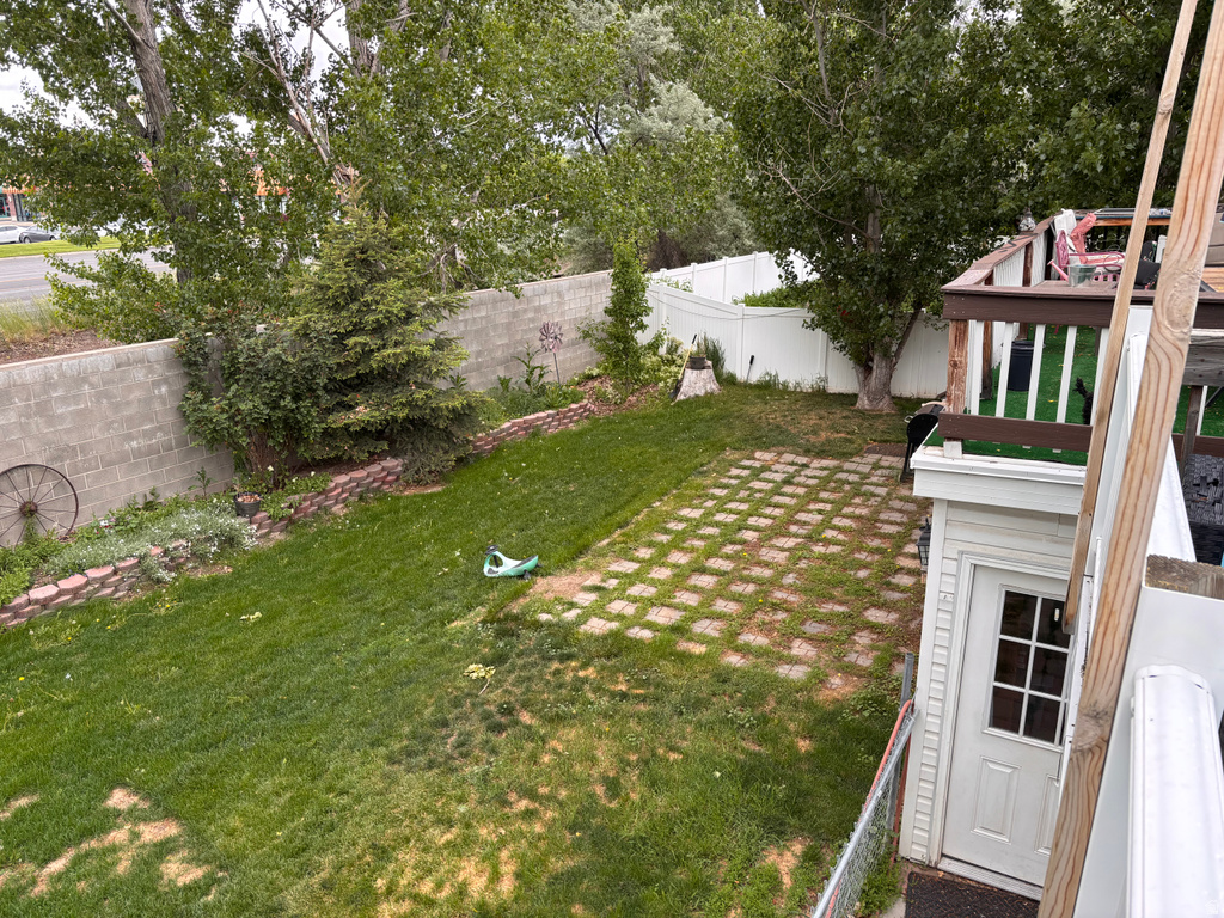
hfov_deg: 67.3
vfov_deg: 53.1
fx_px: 919
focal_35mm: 26
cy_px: 459
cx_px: 612
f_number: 1.6
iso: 50
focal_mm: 5.96
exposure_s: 1/437
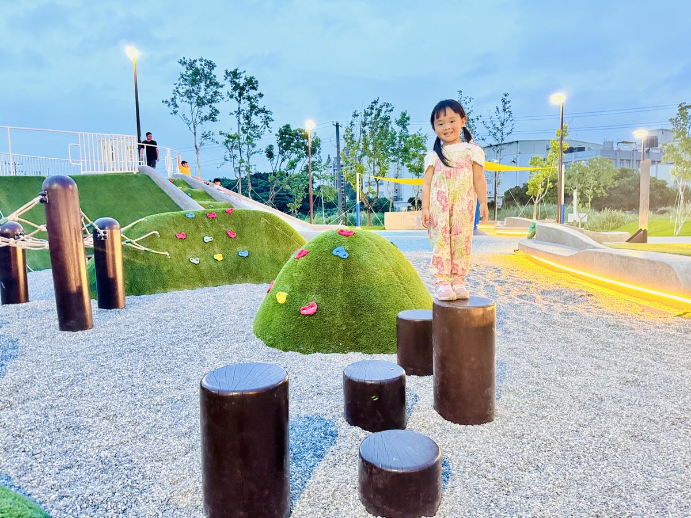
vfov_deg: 56.8
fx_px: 479
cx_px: 346
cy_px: 259
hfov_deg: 71.6
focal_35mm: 24
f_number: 1.78
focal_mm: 6.76
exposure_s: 1/30
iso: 800
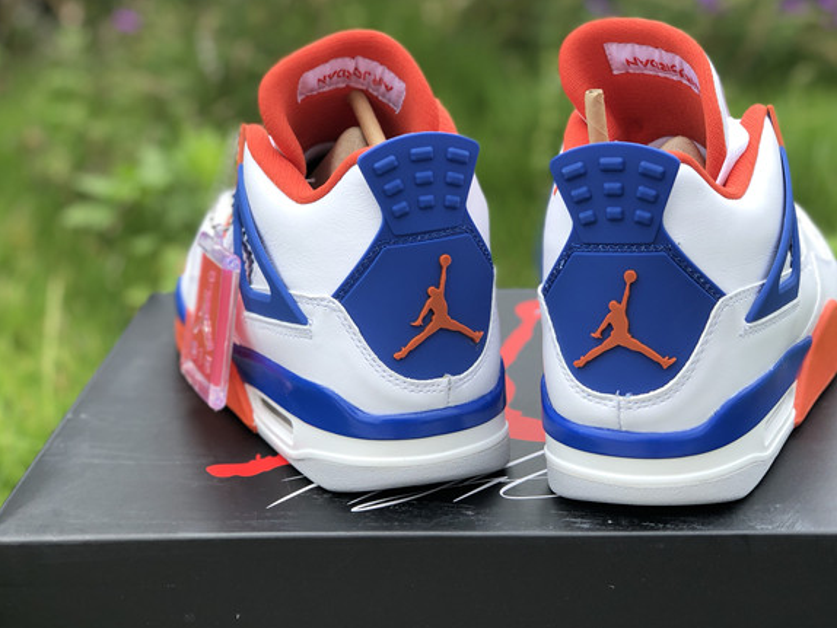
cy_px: 378
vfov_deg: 21.9
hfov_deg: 28.9
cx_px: 490
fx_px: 1621
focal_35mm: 67
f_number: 2.4
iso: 16
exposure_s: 1/407
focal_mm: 6
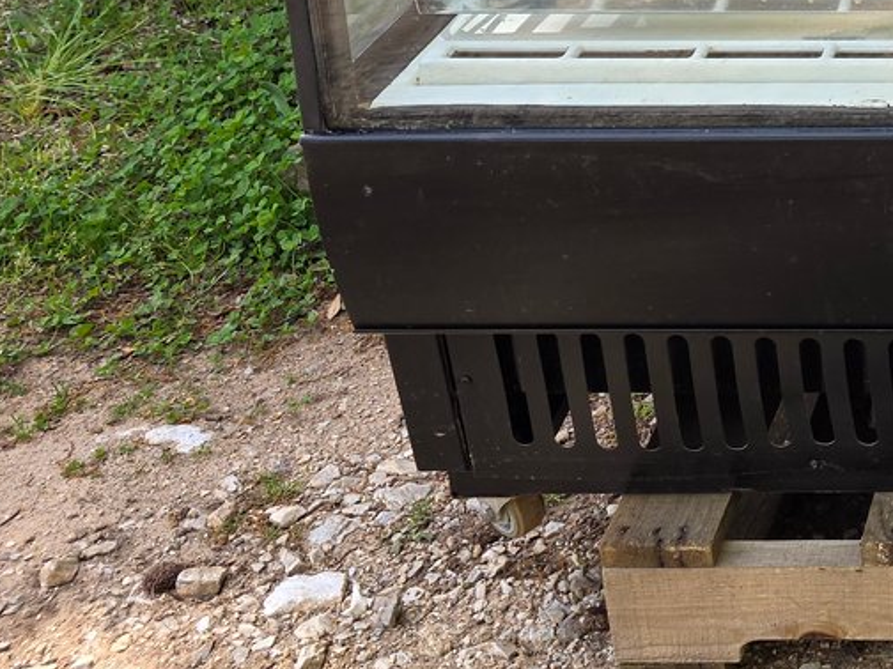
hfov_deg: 24.8
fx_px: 1780
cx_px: 1133
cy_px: -213
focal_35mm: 69
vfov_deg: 19.6
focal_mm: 6.3
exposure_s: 1/180
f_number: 1.7
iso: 20
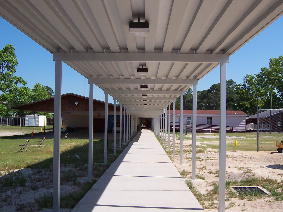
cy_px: 110
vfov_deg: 36.8
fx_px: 319
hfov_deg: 47.9
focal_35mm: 39
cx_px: 145
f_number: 5.6
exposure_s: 1/500
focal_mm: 5.6
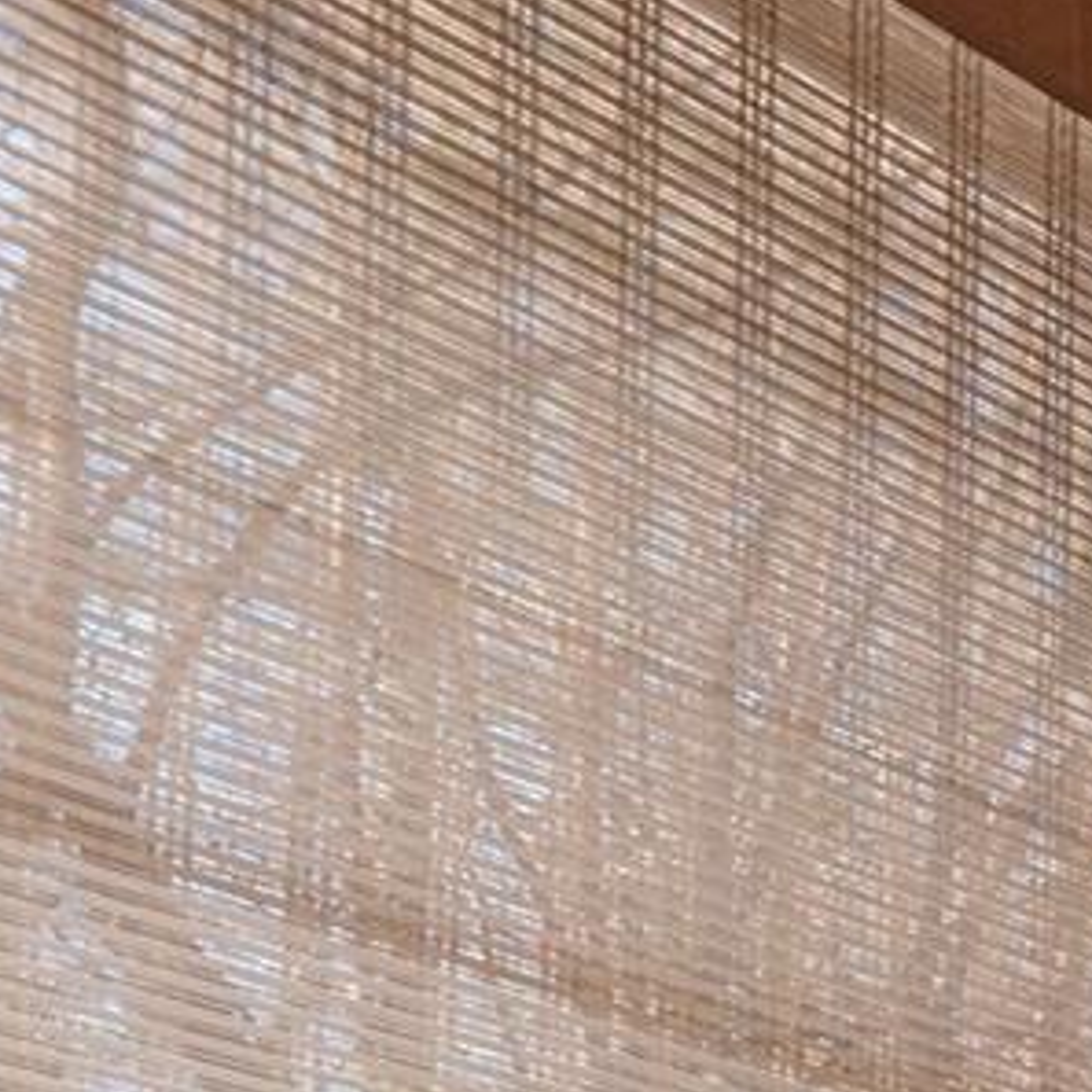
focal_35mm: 82
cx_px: 3379
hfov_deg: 11.1
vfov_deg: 16.5
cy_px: 2140
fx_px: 2927
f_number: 7.1
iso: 320
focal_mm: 14
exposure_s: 1/60
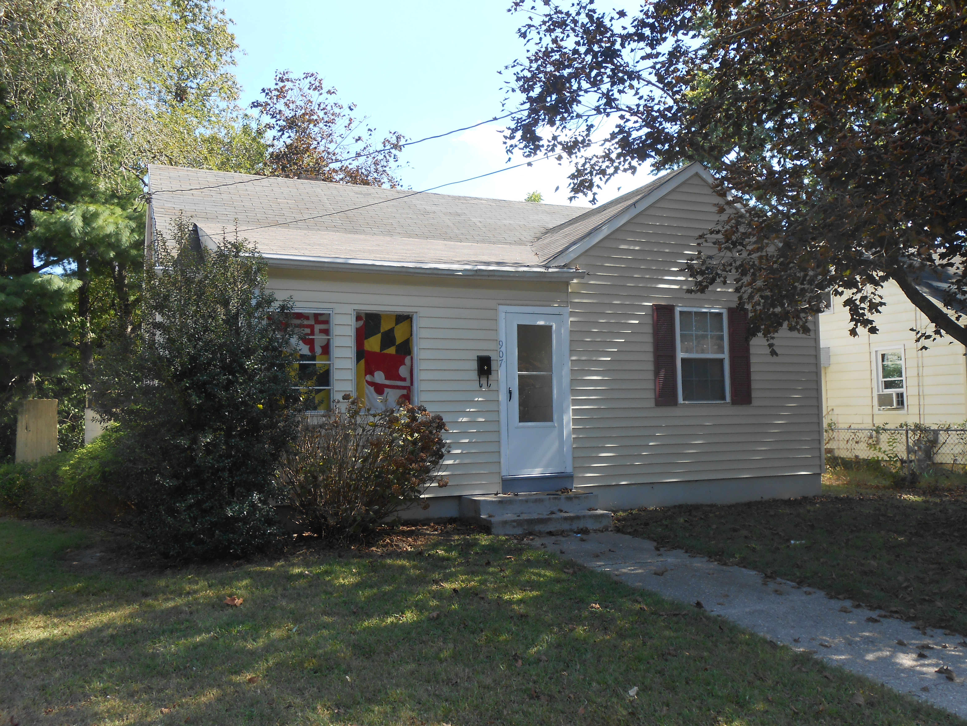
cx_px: 484
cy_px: 363
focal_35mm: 30
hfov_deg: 60.0
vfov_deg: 46.8
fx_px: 838
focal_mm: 5.3
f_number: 3.8
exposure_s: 1/250
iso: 80
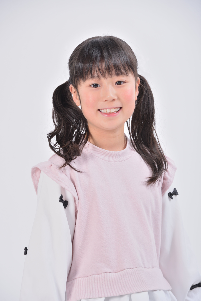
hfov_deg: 8.1
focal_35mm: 170
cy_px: 150
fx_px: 1422
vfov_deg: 12.1
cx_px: 100
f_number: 8
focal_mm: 170
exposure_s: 1/160
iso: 200
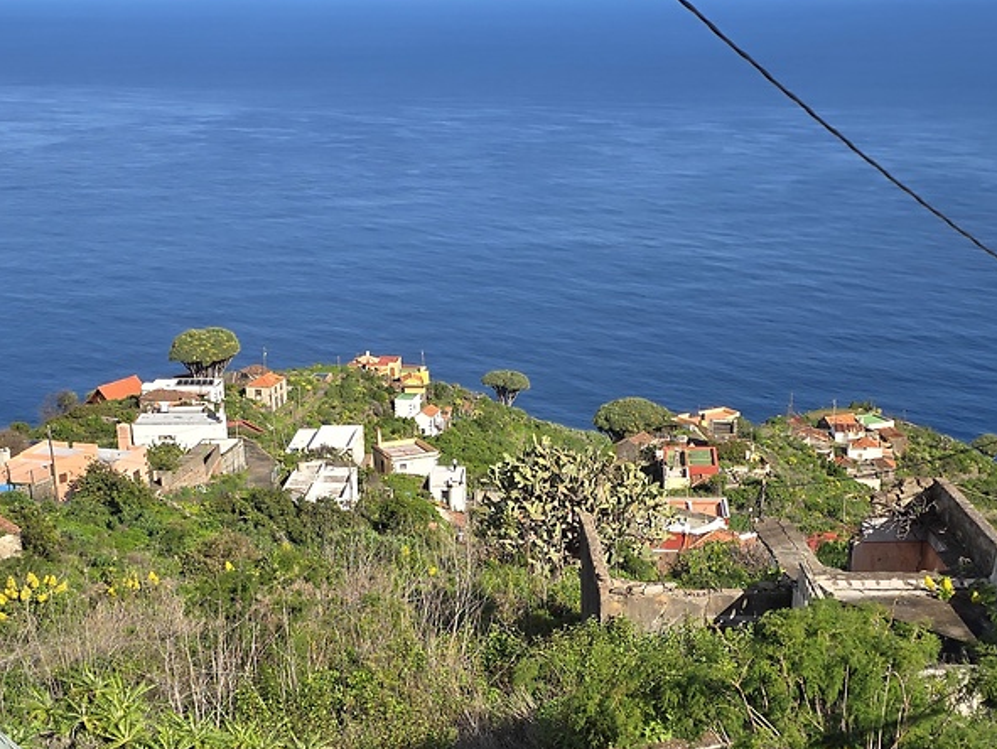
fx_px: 1614
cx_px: 493
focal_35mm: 56
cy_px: 589
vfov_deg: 25.7
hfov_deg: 34.3
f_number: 1.7
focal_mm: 6.3
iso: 12
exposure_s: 1/775
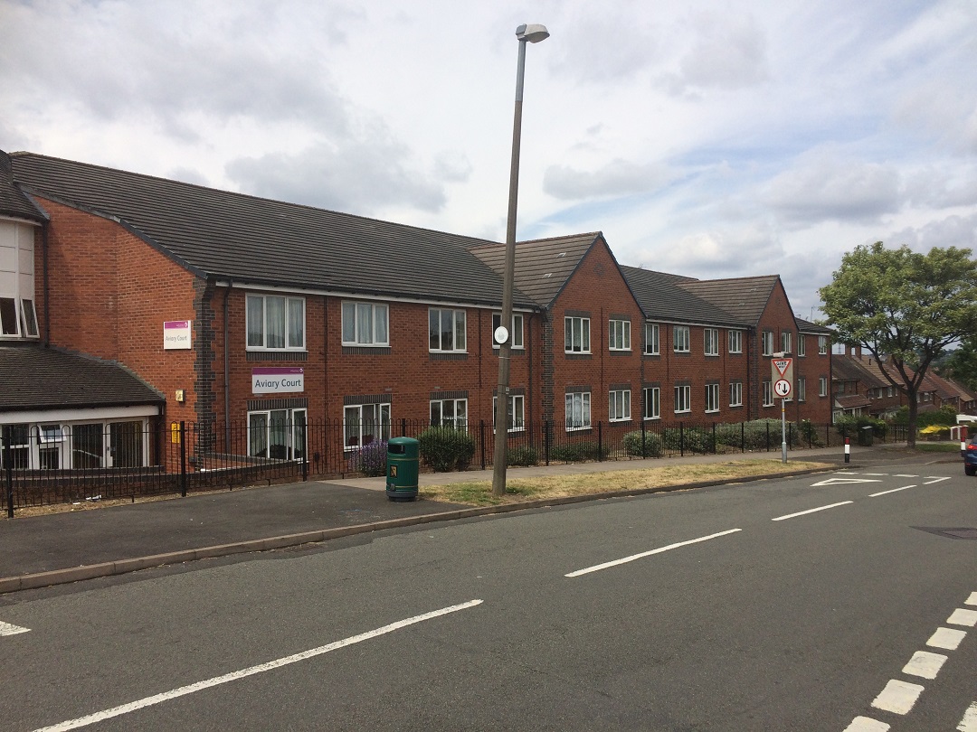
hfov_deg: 61.7
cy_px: 366
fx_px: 818
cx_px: 488
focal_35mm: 29
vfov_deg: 48.2
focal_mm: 4.15
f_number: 2.2
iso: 32
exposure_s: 1/3425
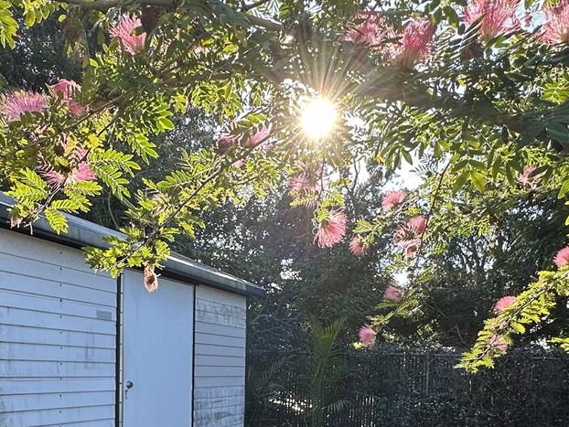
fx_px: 592
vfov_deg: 37.1
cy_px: 387
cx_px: 234
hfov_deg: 51.1
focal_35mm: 36
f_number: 2.2
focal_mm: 2.22
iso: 40
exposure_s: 1/463
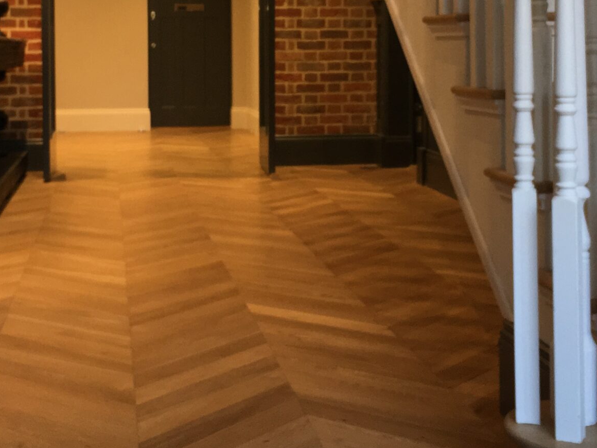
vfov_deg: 22.6
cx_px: 270
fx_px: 1104
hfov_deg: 30.2
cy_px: 81
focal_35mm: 64
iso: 40
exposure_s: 1/33
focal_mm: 4.15
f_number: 2.2
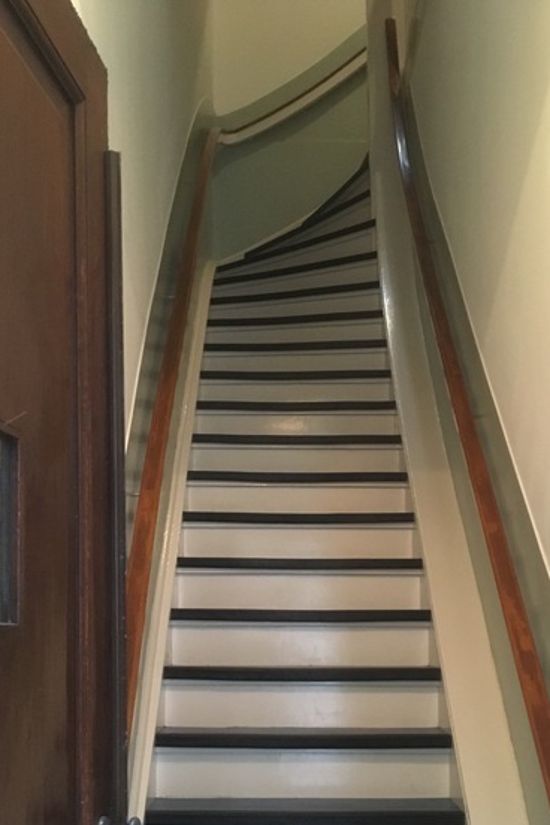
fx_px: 962
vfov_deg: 45.5
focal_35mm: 42
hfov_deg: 31.9
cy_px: 571
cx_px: 305
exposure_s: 1/17
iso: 250
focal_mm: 4.15
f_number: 2.2
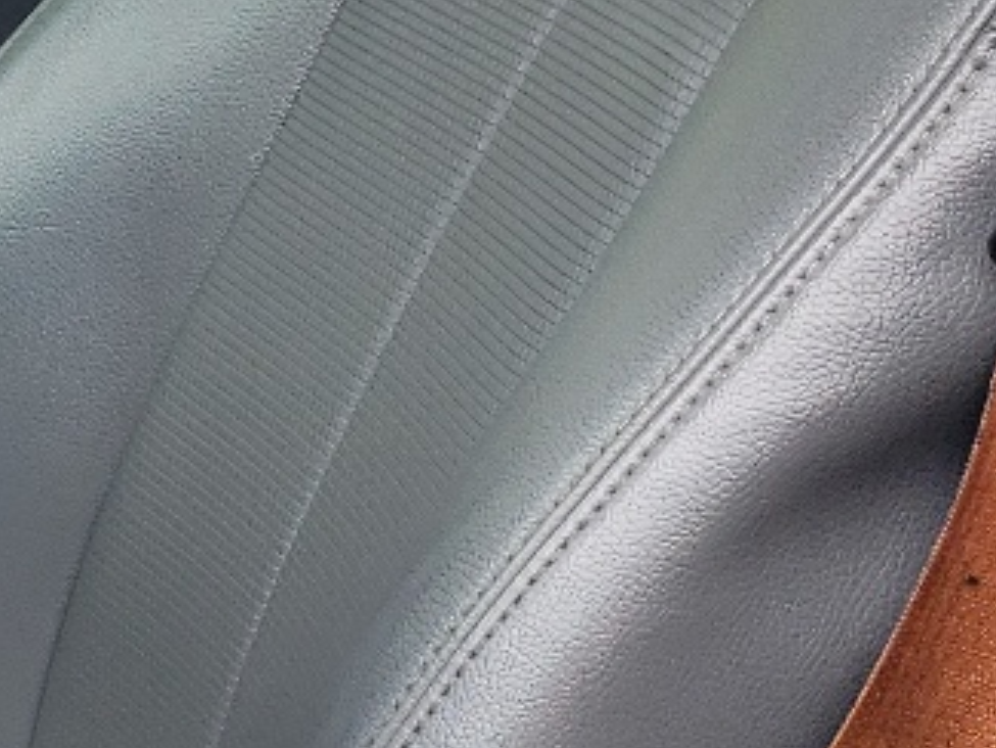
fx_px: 3684
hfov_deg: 13.1
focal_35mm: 128
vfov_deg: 11.6
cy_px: 349
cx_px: -1045
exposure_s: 1/244
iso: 50
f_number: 1.5
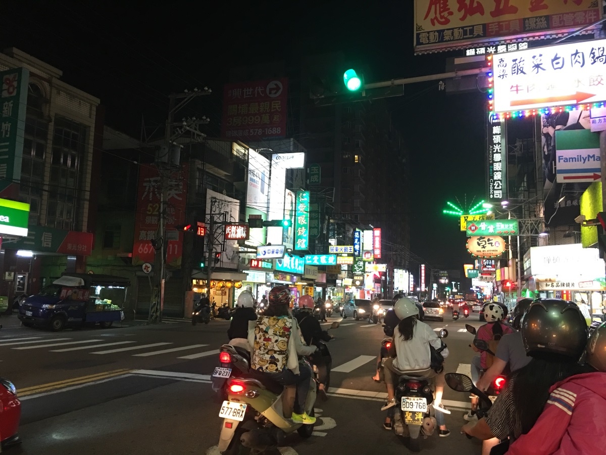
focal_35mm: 29
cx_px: 303
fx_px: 508
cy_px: 228
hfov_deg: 61.7
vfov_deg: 48.2
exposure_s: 1/15
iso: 100
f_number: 2.2
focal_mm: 4.15
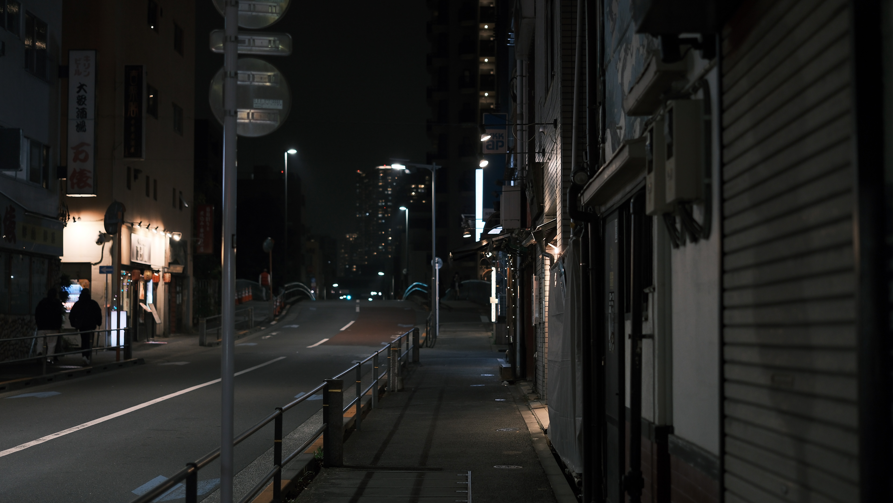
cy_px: 254
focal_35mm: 53
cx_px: 444
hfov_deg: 39.2
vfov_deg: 22.6
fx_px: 1255
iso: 500
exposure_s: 1/75
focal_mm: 33
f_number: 1.6
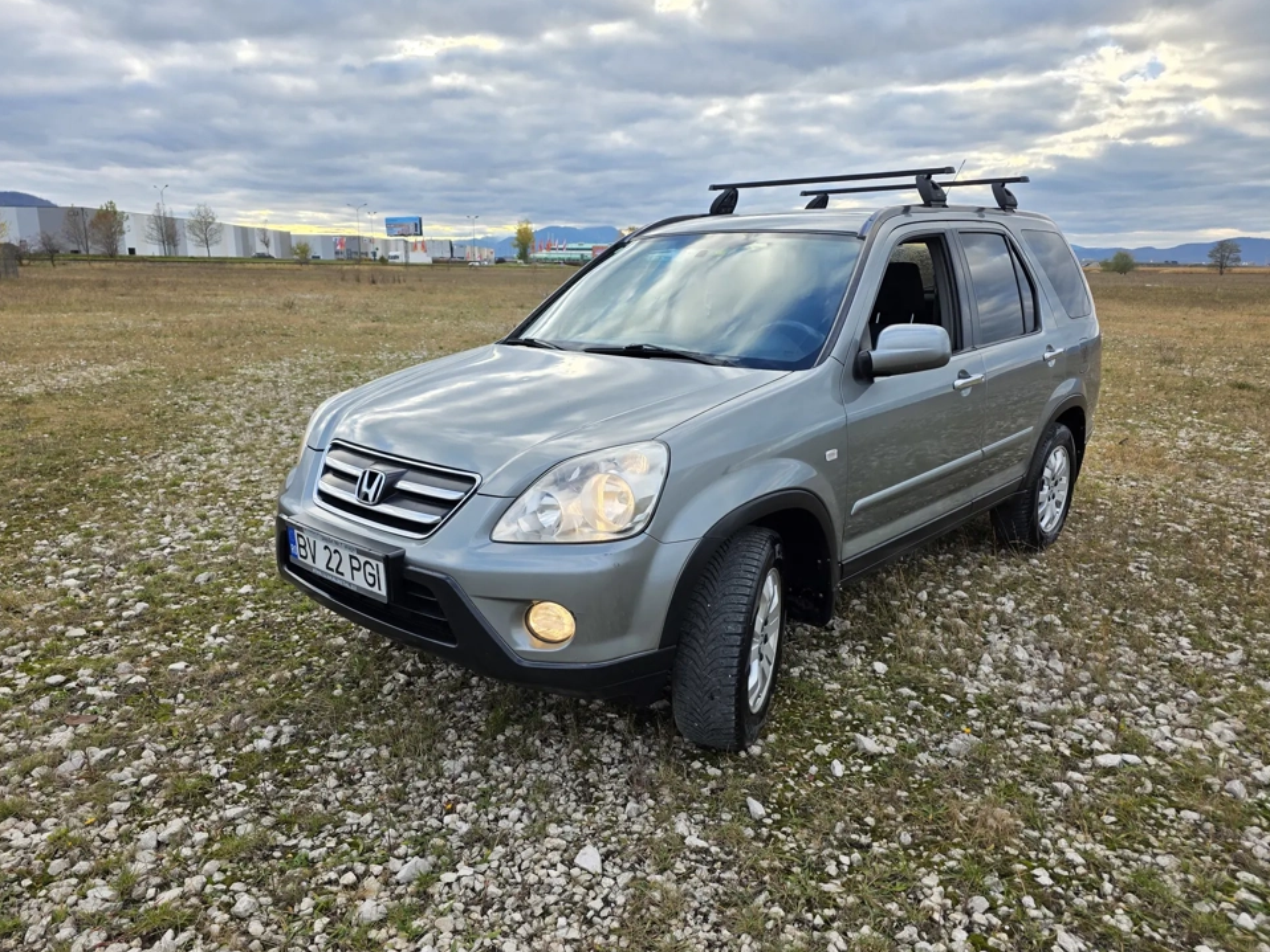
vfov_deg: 56.8
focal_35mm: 24
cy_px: 489
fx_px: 881
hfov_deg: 71.6
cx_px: 618
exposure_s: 1/1395
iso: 80
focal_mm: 6.3
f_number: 1.7
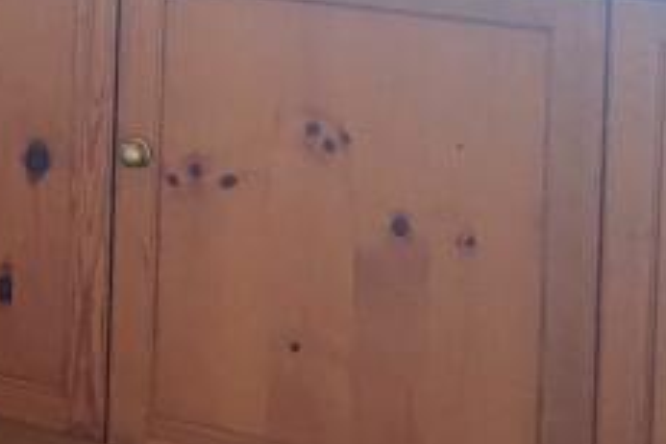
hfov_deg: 14.2
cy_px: -340
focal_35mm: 120
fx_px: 2220
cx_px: -689
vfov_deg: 10.7
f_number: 1.8
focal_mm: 4.25
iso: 320
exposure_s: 1/60
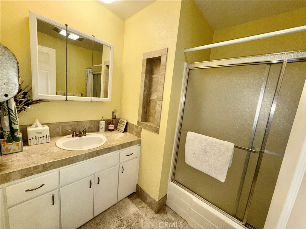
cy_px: 114
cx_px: 153
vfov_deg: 85.7
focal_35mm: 14
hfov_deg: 102.1
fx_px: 124
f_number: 2.2
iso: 80
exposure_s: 1/73
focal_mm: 2.22
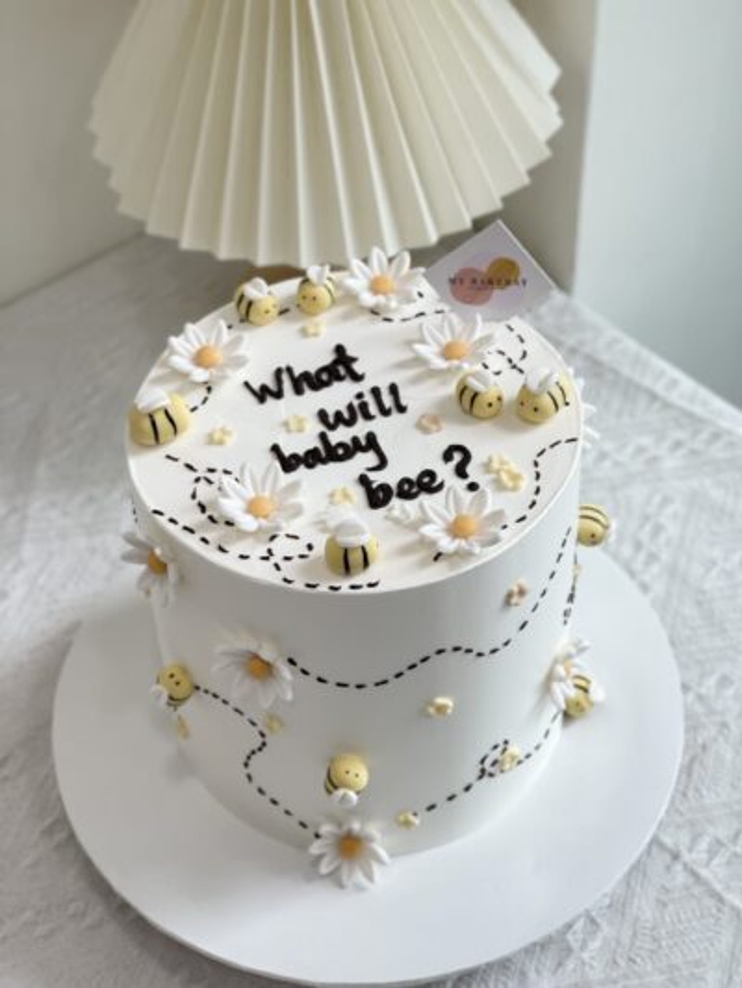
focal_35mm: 64
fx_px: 1828
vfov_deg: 30.3
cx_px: 371
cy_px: 494
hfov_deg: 22.9
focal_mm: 7.5
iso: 32
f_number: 2.2
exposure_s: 1/100
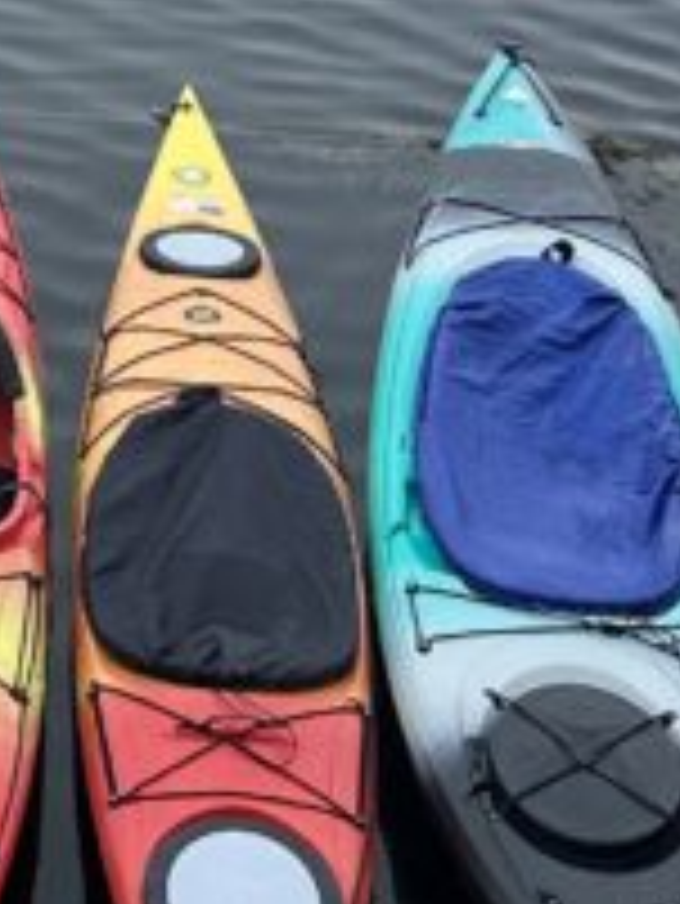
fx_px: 3192
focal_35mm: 122
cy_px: -652
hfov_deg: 11.6
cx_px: -396
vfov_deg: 14.5
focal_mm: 6.86
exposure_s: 1/2252
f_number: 1.78
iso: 80
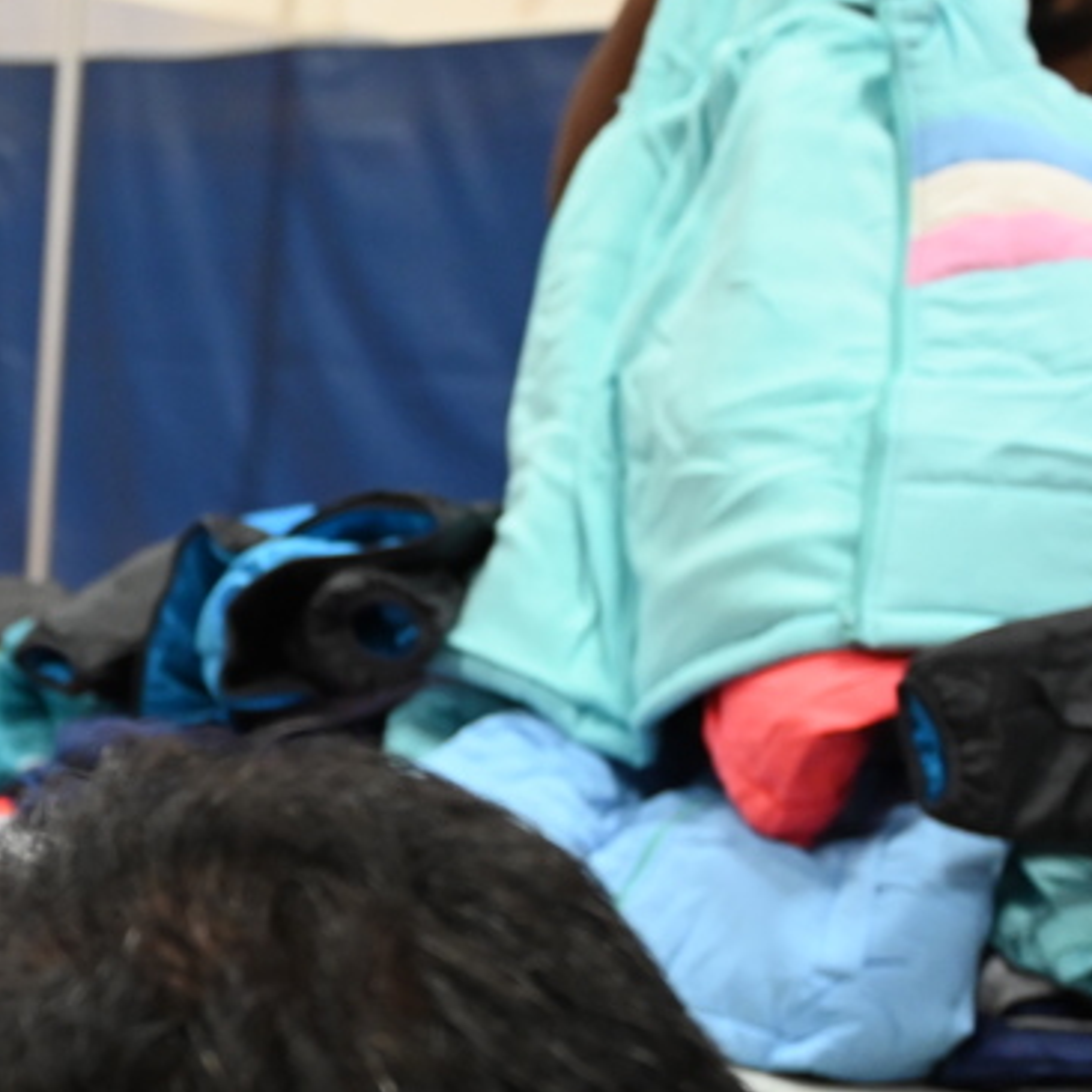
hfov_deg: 20.5
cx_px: -319
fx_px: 2755
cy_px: 995
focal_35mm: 77
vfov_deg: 21.9
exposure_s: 1/125
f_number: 4
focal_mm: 32.5
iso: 3200
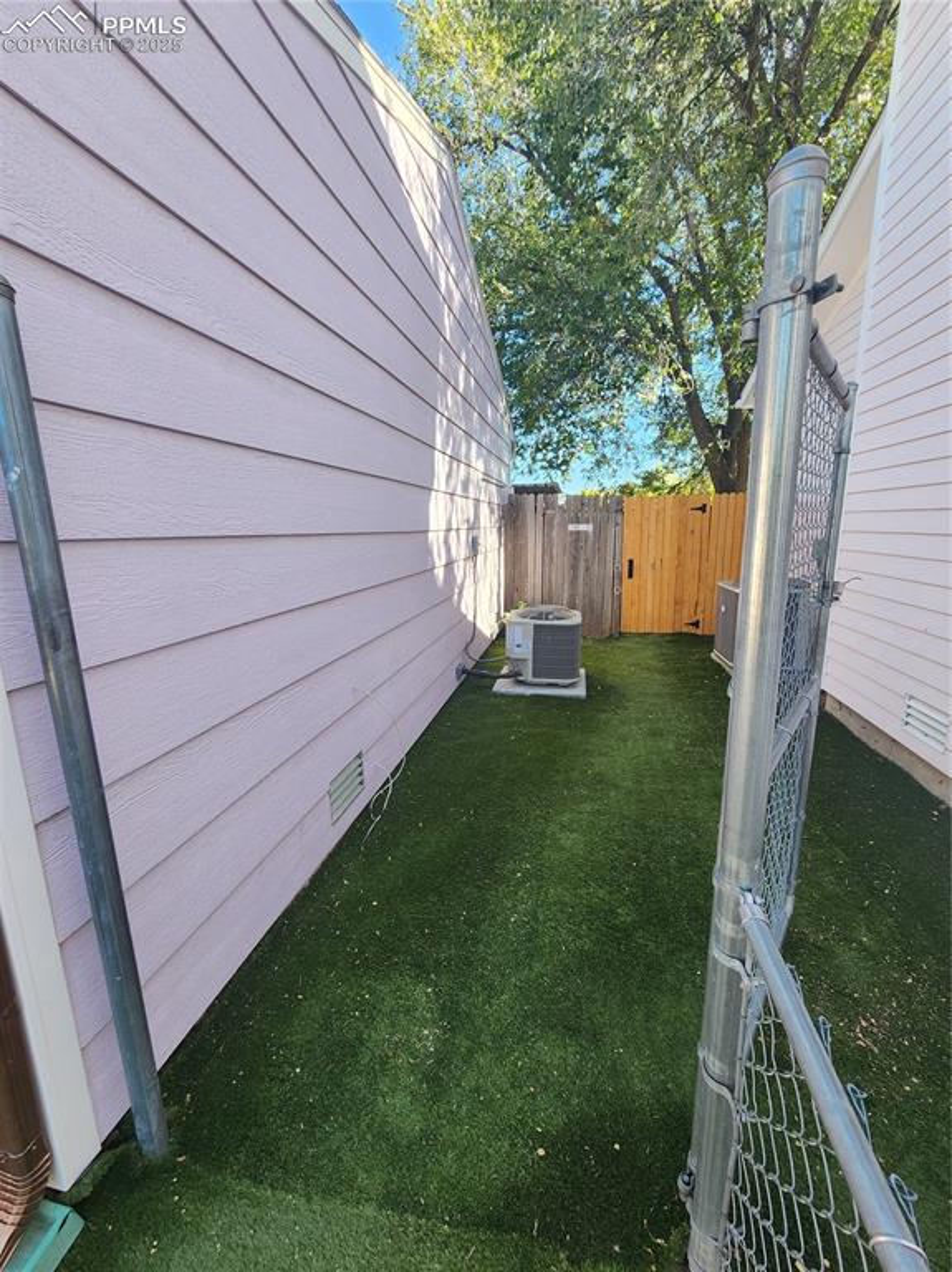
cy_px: 636
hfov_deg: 89.9
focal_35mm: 13
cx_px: 476
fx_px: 477
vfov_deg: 106.2
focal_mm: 2.2
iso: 50
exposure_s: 1/167
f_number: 2.2
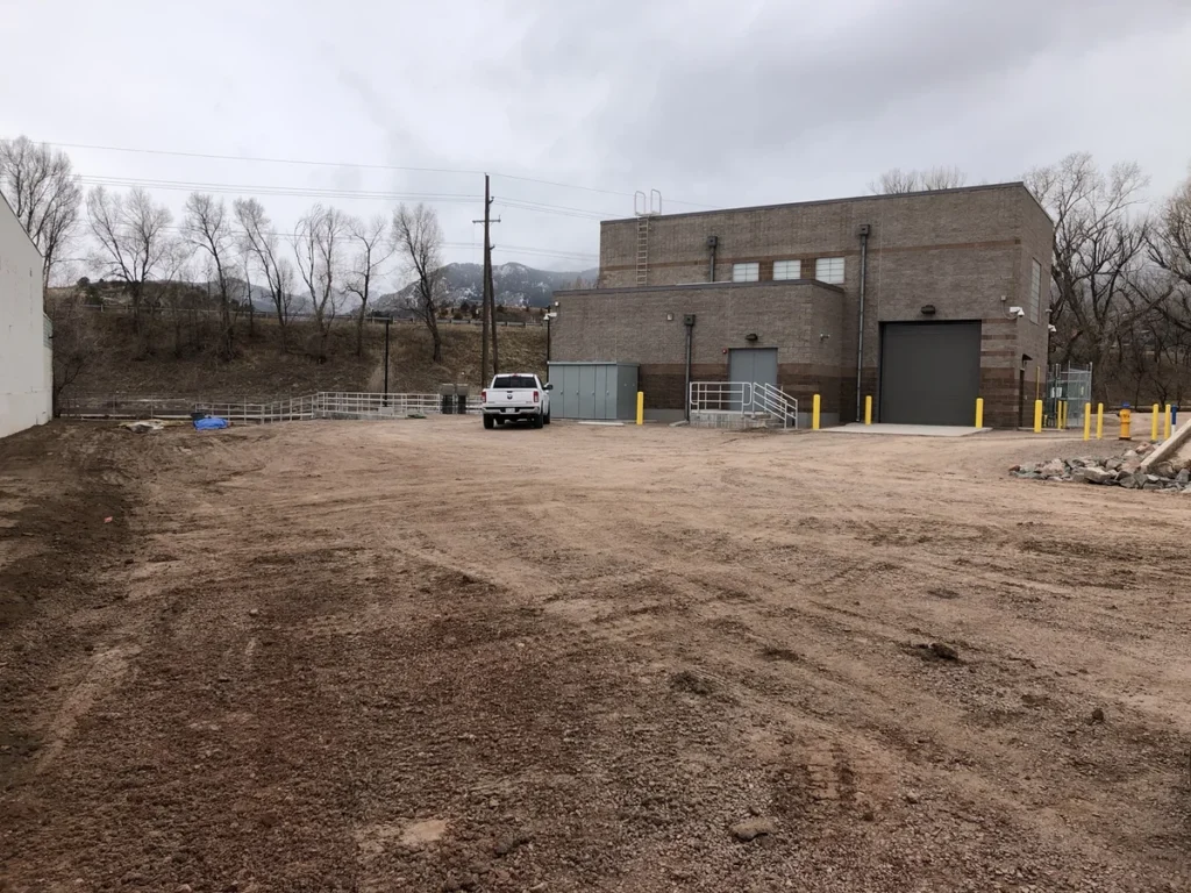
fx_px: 963
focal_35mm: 28
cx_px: 596
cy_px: 446
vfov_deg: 49.7
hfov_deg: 63.4
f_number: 1.8
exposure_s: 1/564
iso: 20
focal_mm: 4
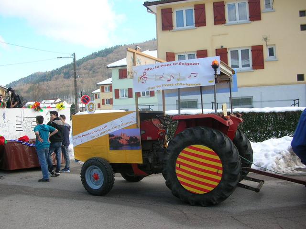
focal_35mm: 35
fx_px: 309
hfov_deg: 52.6
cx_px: 153
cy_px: 114
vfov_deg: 40.7
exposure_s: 1/350
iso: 50
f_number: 2.8
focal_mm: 5.8
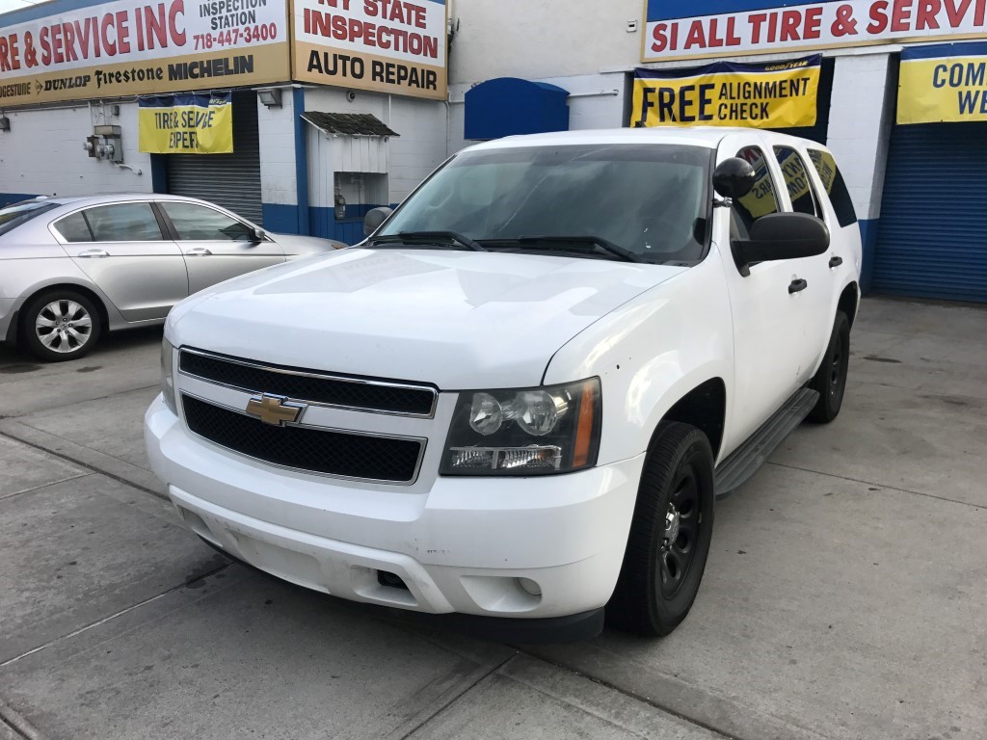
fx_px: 798
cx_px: 494
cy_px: 370
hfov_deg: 63.4
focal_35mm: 28
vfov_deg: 49.7
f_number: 1.8
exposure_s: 1/647
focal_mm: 3.99
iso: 20
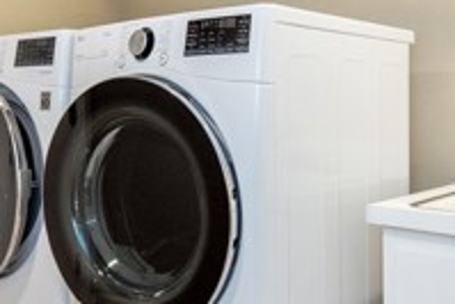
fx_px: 569
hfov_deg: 43.6
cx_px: 217
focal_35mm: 45
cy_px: 134
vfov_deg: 29.9
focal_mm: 14
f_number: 4.5
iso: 800
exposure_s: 1/80
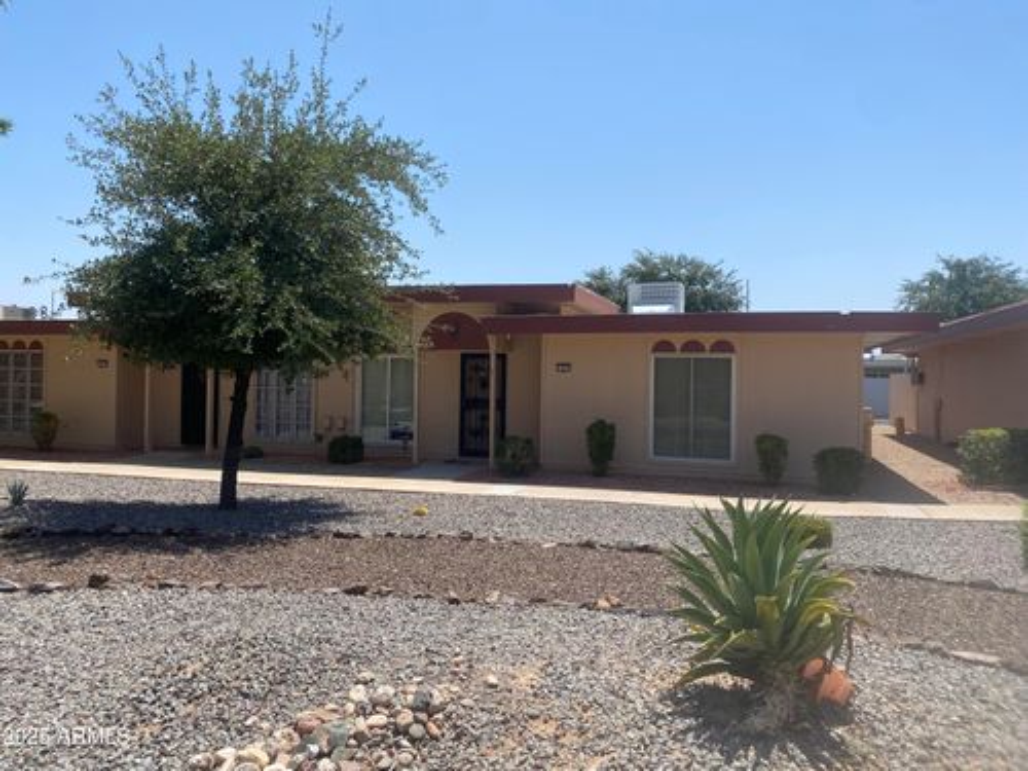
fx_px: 772
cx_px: 514
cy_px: 386
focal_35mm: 26
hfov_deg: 67.3
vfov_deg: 53.1
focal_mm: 4.25
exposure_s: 1/2890
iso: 32
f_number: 1.8
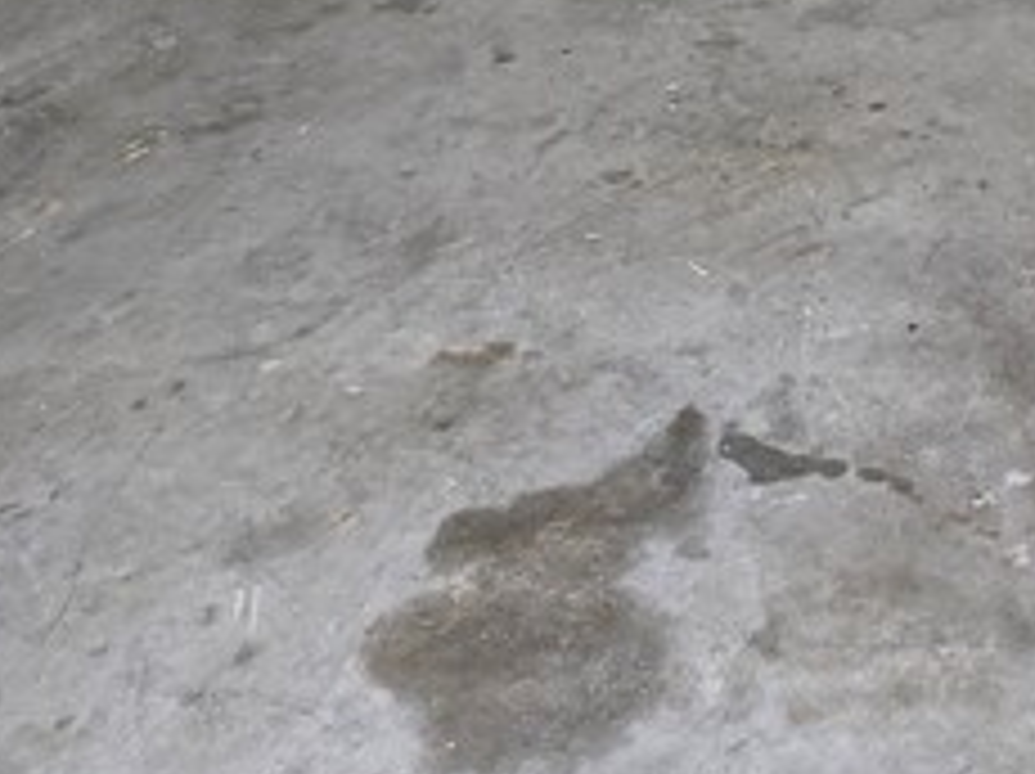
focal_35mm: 58
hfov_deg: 30.1
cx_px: 1120
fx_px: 1732
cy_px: -500
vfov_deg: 20.2
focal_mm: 2.2
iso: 40
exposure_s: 1/137
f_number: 1.9
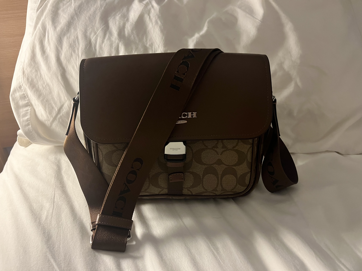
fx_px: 272
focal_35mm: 26
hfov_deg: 67.3
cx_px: 181
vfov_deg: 53.1
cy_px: 136
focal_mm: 5.1
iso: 500
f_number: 1.6
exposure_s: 1/30
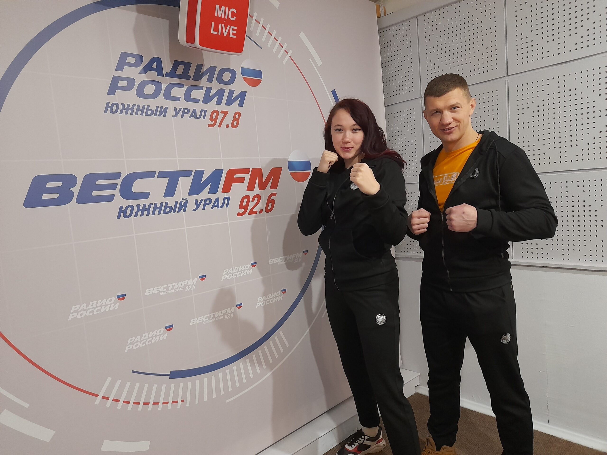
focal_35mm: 25
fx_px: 438
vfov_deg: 54.9
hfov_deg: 69.4
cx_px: 304
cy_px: 228
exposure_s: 1/24
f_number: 2
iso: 400
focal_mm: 4.6
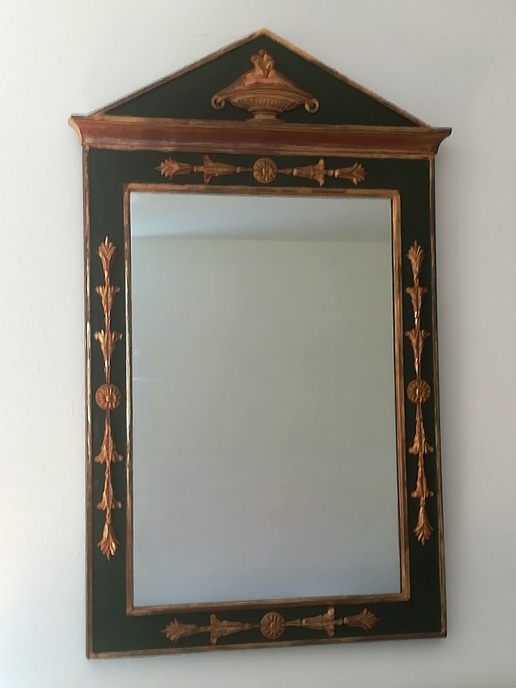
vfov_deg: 34.9
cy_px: 344
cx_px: 258
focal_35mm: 55
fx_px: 1093
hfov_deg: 26.6
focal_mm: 3.83
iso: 125
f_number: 2.2
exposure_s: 1/30
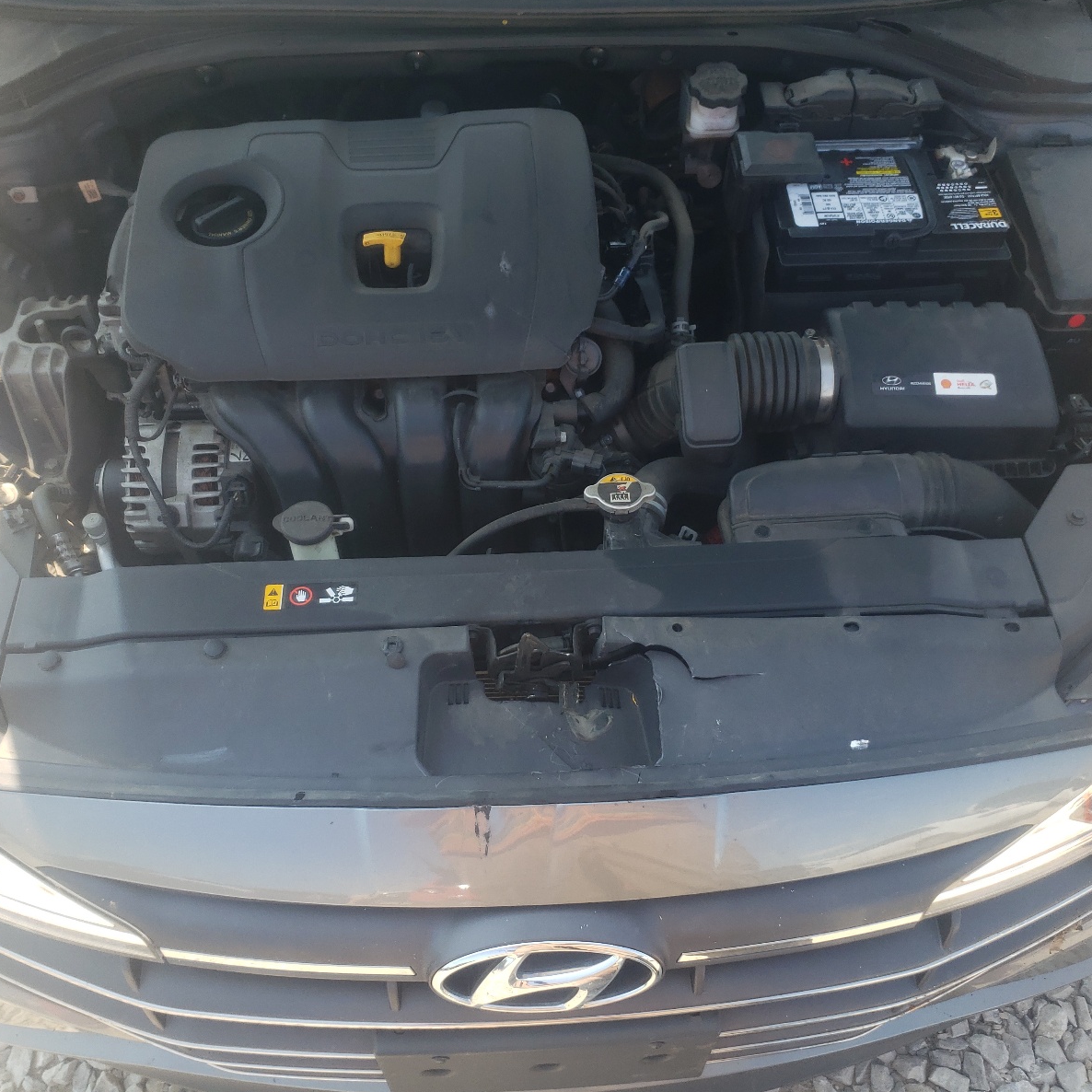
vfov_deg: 52.5
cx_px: 532
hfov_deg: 52.5
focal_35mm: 31
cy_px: 540
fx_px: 1106
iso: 50
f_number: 1.5
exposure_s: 1/500
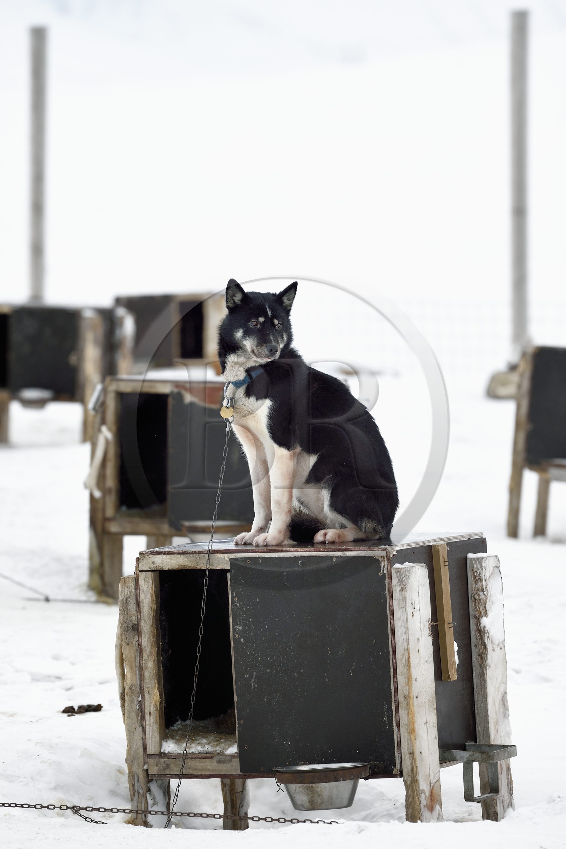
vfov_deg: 10.3
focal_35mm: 200
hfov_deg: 6.9
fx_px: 4715
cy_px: 424
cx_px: 283
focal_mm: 200
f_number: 4.5
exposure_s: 1/250
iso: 400
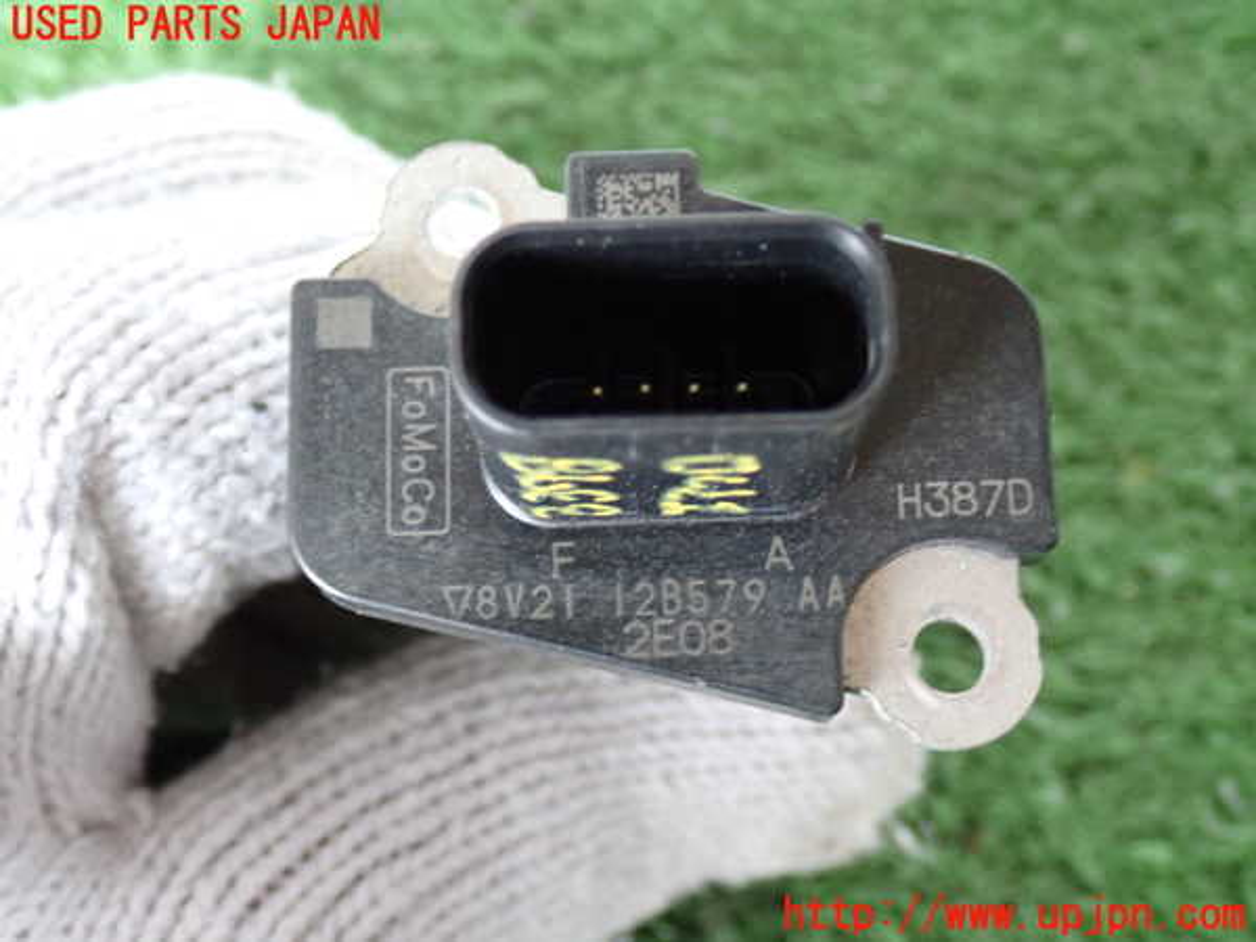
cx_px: 628
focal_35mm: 50
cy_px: 471
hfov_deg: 38.2
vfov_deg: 29.1
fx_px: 1814
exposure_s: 1/20
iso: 800
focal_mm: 9.01
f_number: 3.2
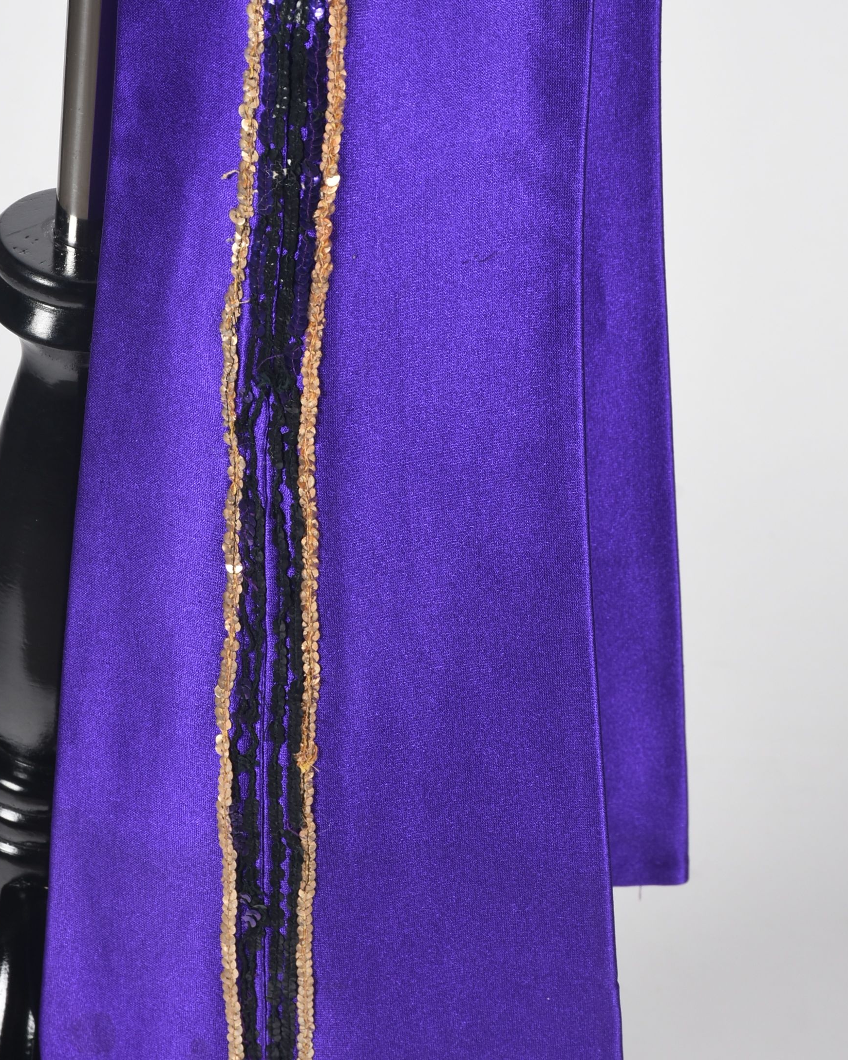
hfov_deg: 9.4
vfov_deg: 11.7
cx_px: 433
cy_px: 588
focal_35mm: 165
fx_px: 5165
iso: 320
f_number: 13
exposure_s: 1/125
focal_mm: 85
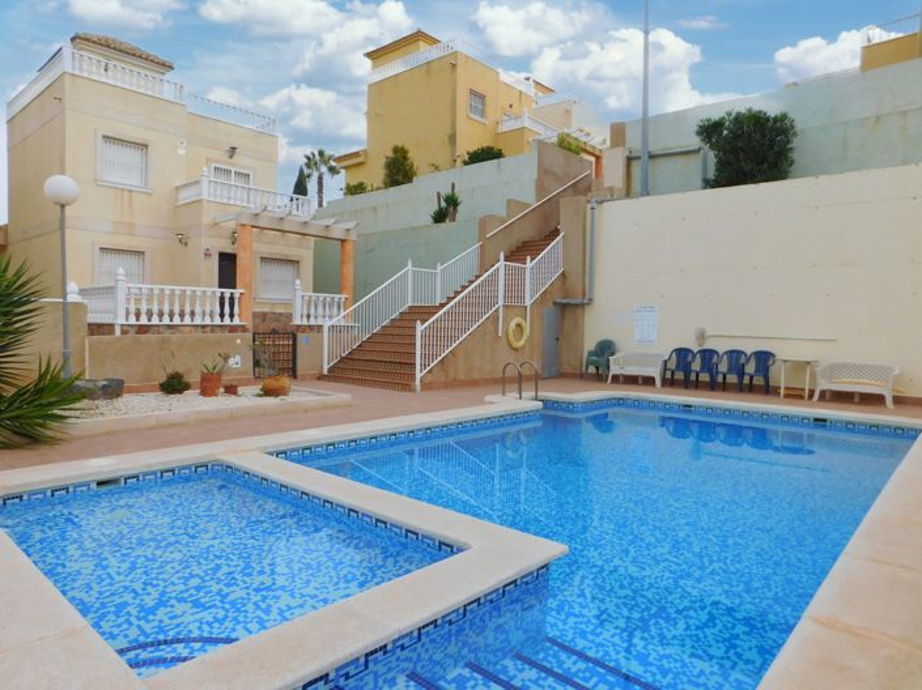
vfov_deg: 58.8
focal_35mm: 23
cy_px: 345
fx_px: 612
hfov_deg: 74.0
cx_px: 461
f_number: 3
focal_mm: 4
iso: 125
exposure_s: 1/1000
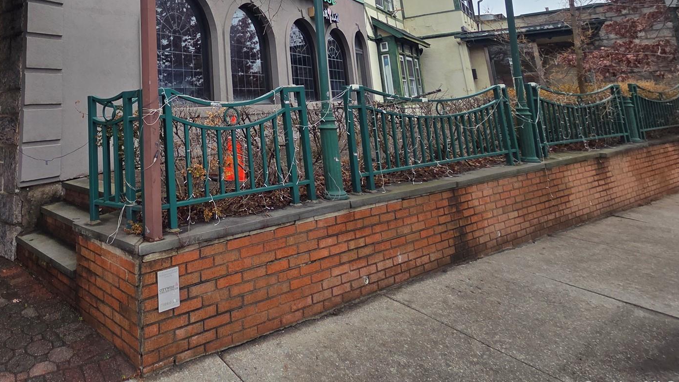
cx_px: 179
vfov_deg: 46.9
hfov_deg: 78.2
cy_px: 21
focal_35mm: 21
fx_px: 378
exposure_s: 1/871
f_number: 2.2
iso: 50
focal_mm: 2.2
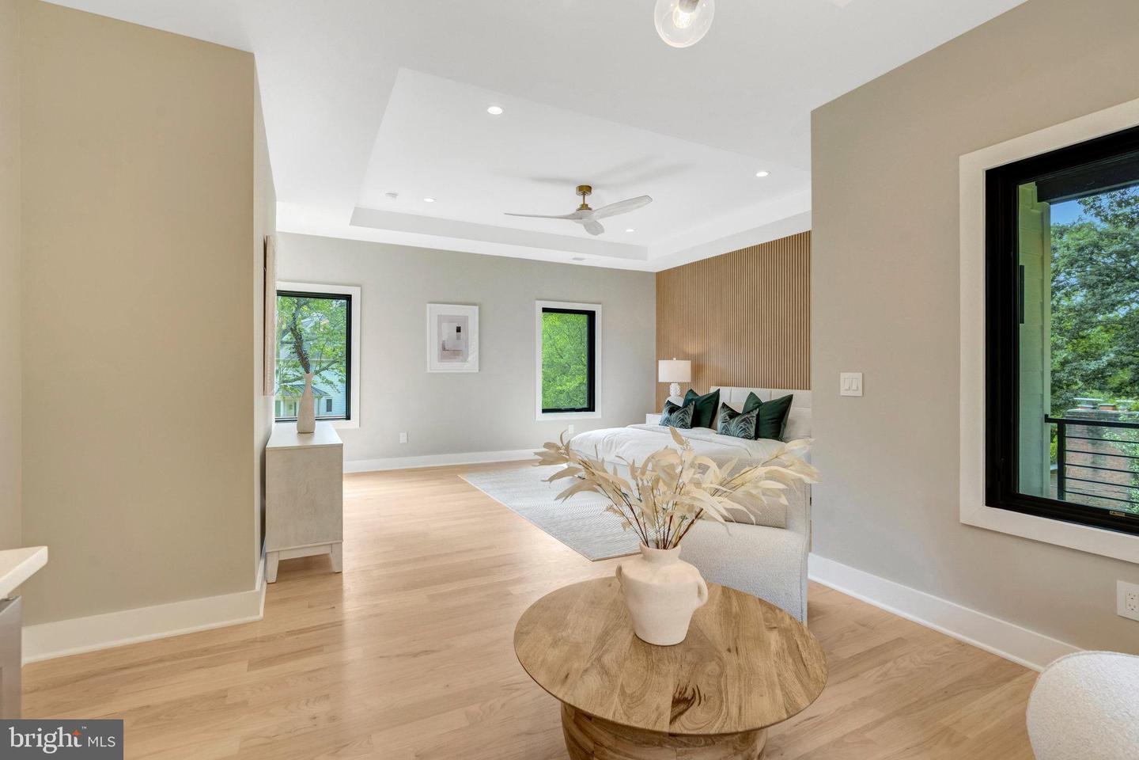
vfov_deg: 73.7
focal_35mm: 16
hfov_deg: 96.7
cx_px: 570
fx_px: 506
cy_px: 380
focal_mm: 16
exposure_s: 1/200
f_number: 8
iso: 1250
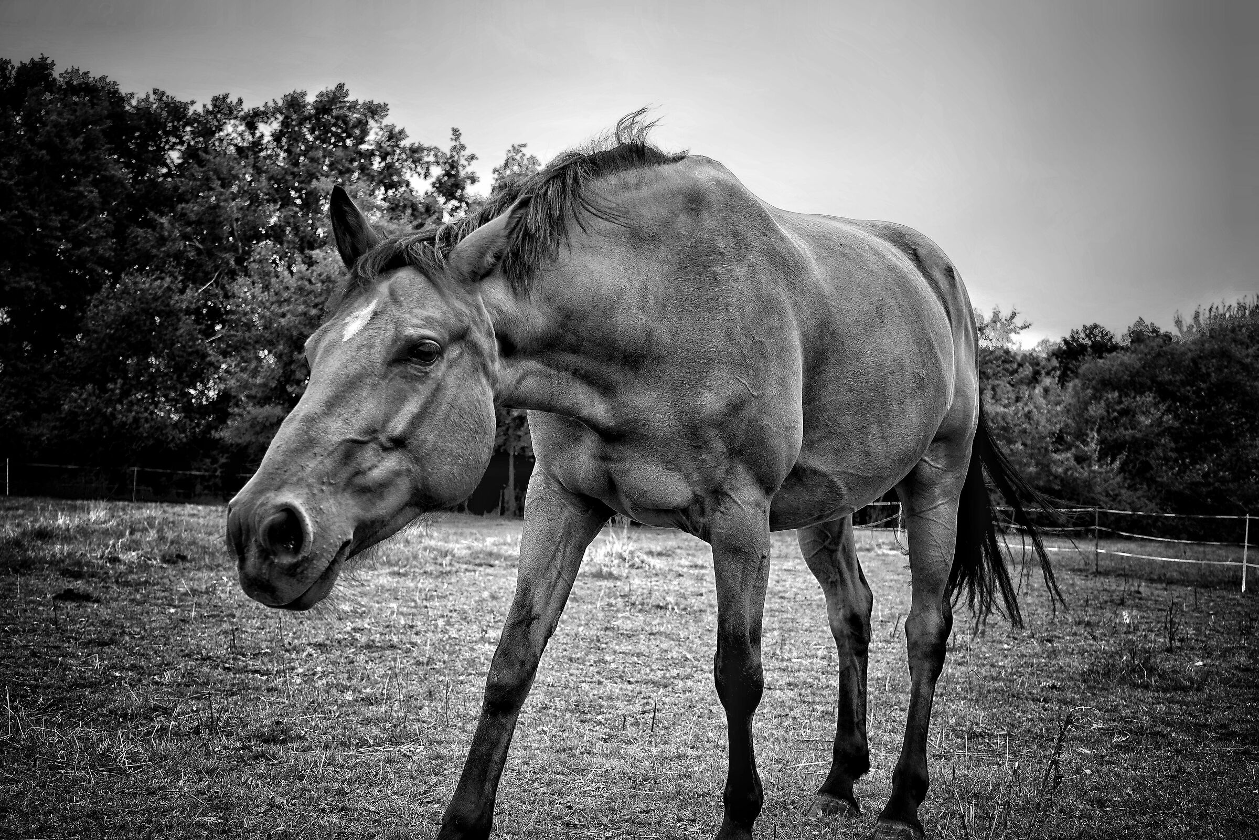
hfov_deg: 47.4
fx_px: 1434
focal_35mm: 41
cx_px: 630
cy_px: 420
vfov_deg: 32.6
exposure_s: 1/320
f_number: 7.1
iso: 320
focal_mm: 41
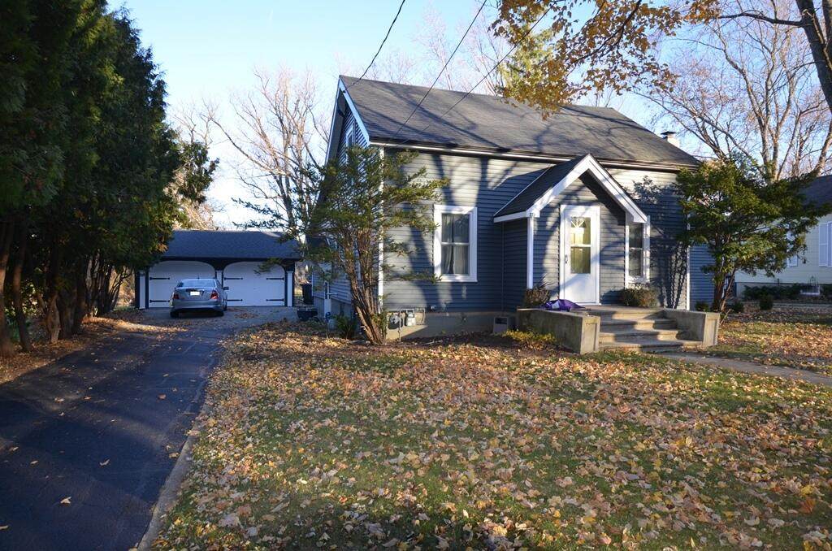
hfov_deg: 77.4
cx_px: 416
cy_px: 276
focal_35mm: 22
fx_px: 519
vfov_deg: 55.9
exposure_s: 1/200
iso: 180
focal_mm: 15
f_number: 4
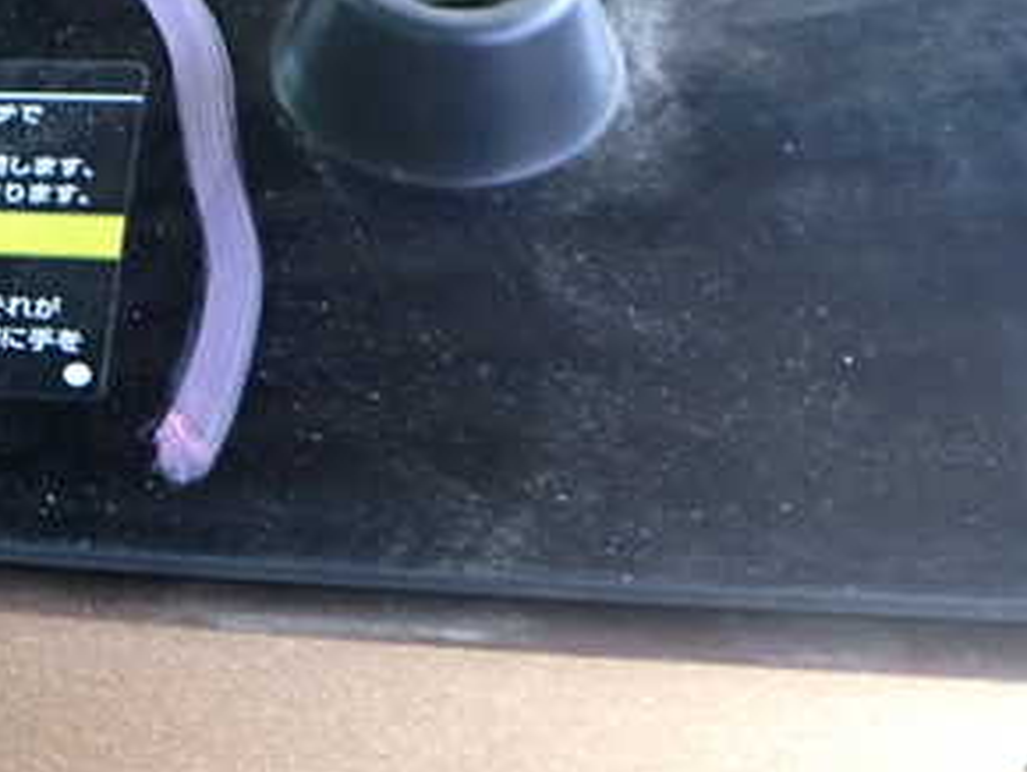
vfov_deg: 23.2
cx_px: -32
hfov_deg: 28.9
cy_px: 106
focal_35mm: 62
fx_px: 1841
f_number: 2.3
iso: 640
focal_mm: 5.4
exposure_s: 1/30
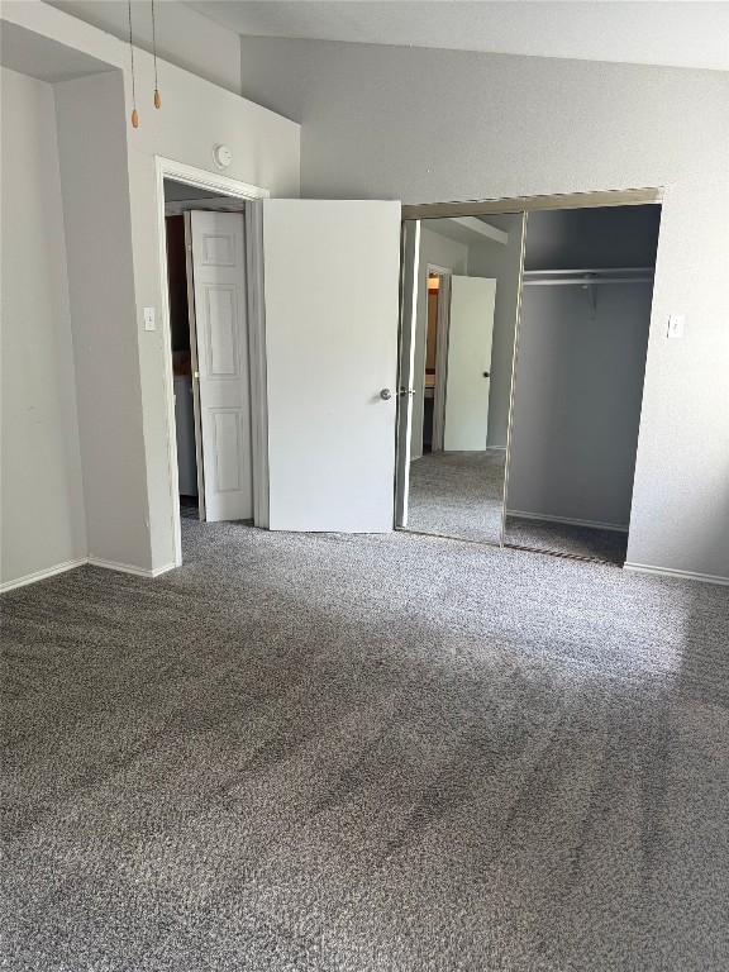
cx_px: 364
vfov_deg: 71.6
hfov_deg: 56.8
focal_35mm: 24
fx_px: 674
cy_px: 486
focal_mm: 6.76
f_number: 1.78
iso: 80
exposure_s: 1/121
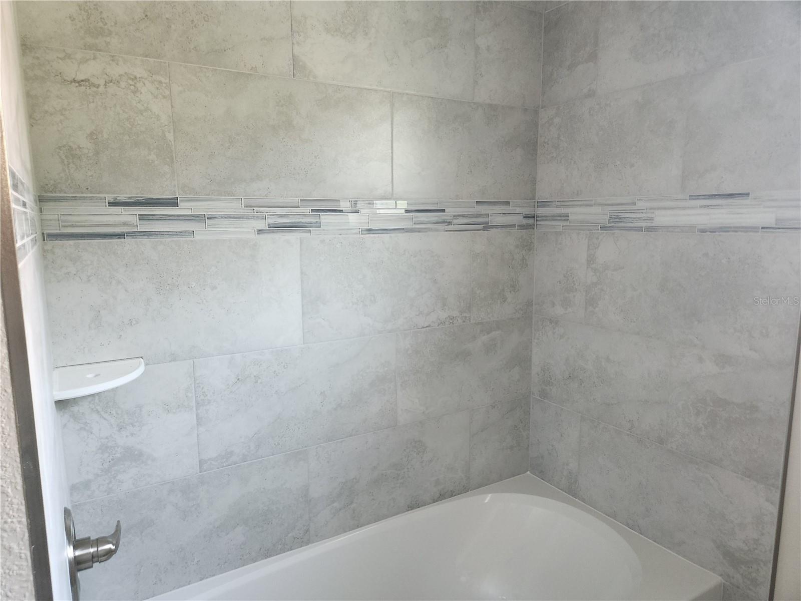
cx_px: 400
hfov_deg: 73.9
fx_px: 532
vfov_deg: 58.9
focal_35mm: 23
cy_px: 300
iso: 400
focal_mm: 5.4
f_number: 1.8
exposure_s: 1/40
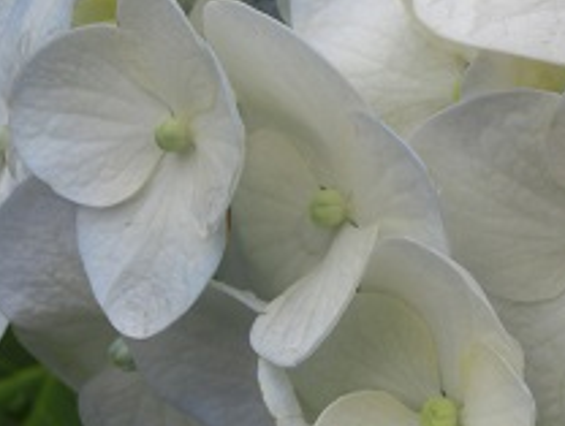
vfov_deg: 16.5
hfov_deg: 20.3
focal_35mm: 90
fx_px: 1472
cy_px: 164
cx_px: 680
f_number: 4.1
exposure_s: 1/250
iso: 80
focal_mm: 6.5
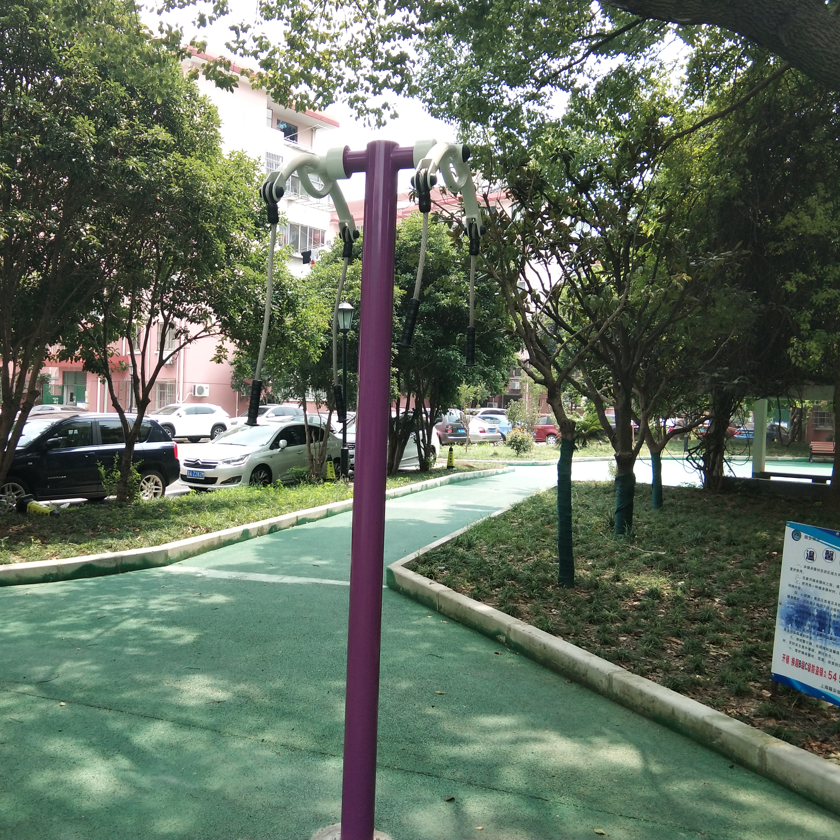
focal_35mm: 37
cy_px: 415
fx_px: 1016
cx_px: 338
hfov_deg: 44.7
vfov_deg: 44.9
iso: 50
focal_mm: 3.69
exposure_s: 1/249
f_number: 2.2
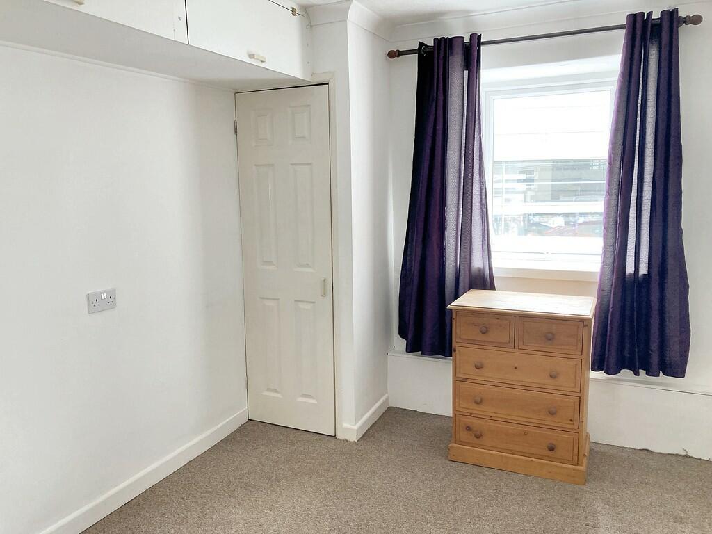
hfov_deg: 63.4
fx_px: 576
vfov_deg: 49.7
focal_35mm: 28
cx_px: 356
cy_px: 267
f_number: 1.8
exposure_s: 1/97
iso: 80
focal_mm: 4
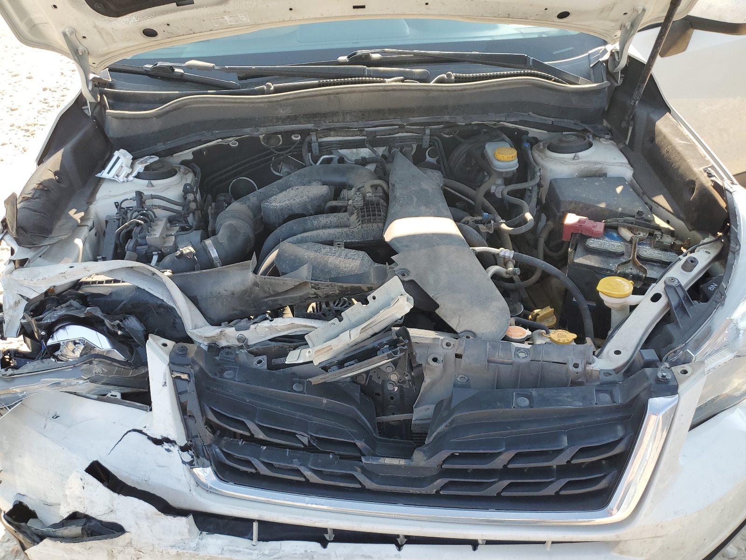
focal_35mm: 26
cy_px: 280
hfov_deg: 67.3
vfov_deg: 53.1
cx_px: 373
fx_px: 560
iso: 50
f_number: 1.5
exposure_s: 1/526
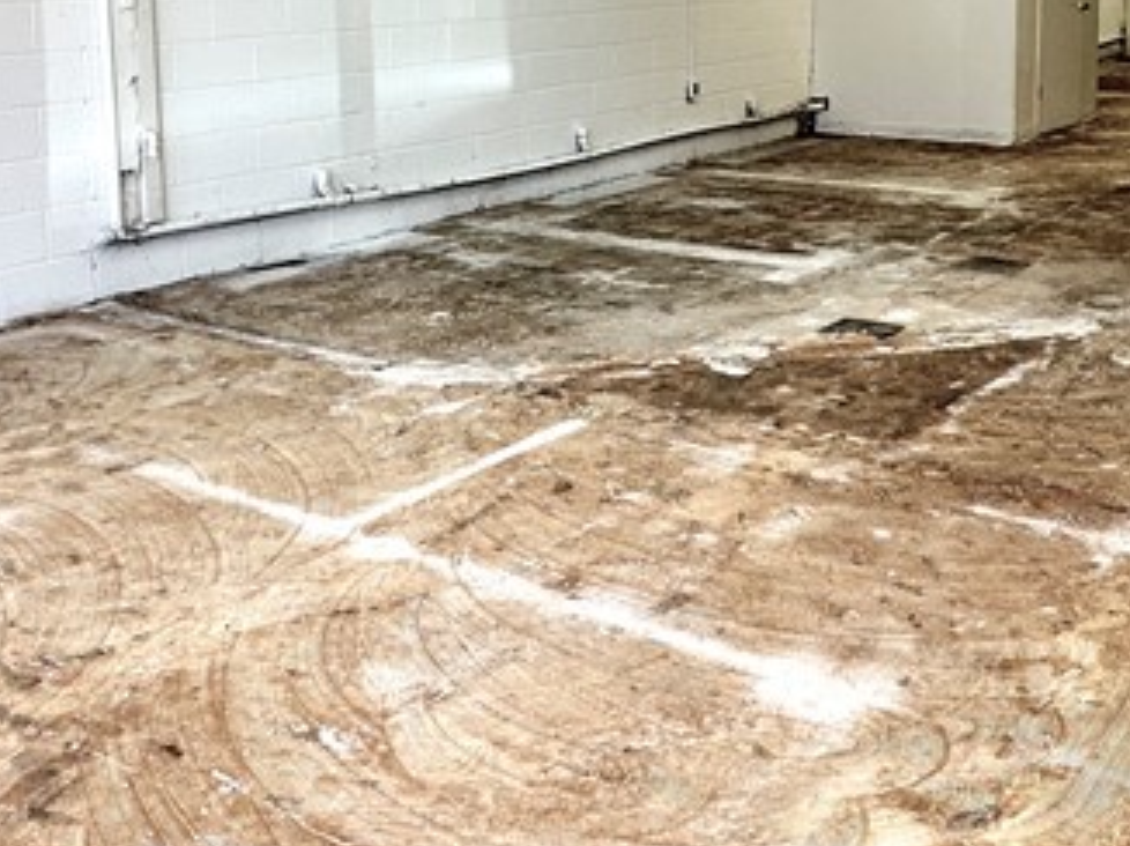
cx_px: 763
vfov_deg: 31.4
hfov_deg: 42.3
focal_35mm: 44
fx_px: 1435
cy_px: 101
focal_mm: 2.22
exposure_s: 1/99
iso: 50
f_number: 2.2
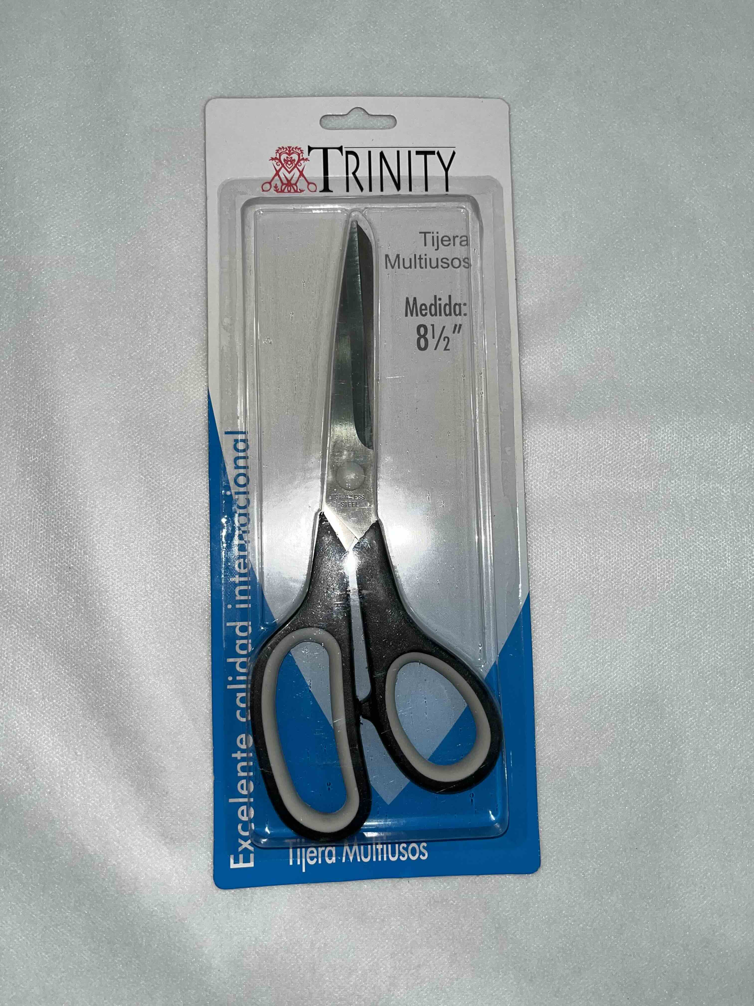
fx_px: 755
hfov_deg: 53.1
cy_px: 503
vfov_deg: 67.3
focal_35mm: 26
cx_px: 377
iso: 32
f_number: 1.6
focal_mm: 5.1
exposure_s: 1/75
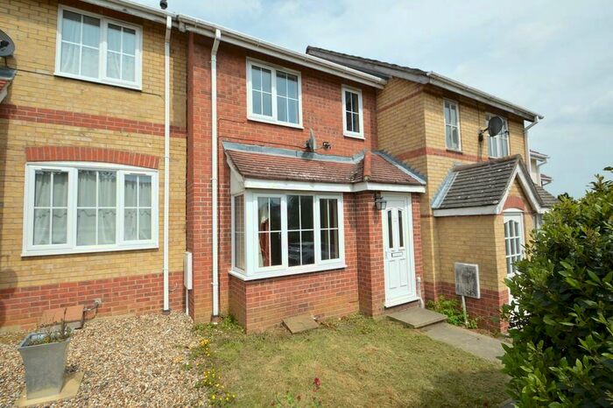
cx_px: 306
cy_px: 204
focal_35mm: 15
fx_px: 255
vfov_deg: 77.3
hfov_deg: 100.4
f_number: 7.1
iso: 100
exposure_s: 1/200
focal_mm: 10
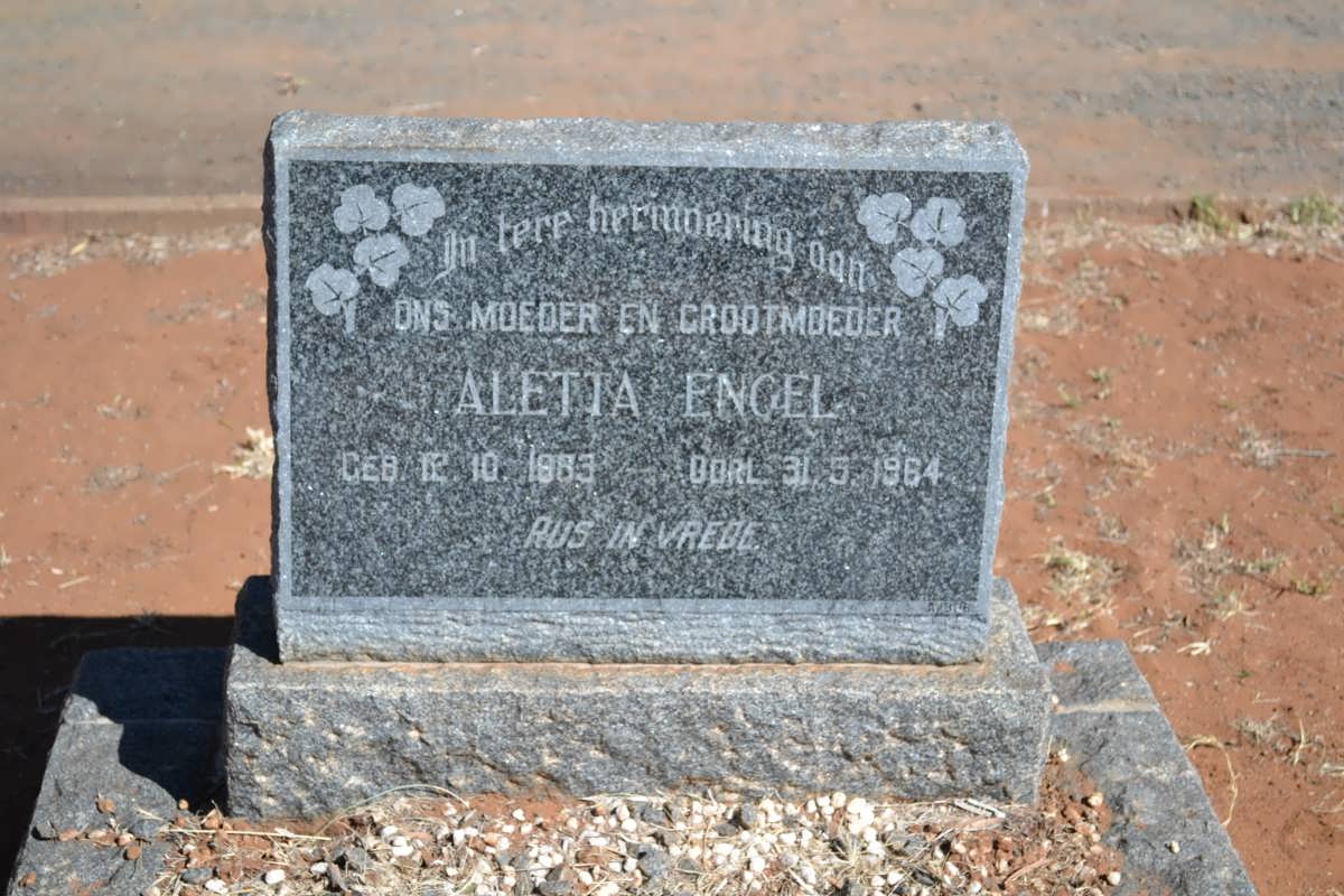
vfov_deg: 21.6
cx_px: 672
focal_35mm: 63
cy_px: 448
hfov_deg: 31.9
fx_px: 2352
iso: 125
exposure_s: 1/125
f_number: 5.6
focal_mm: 42
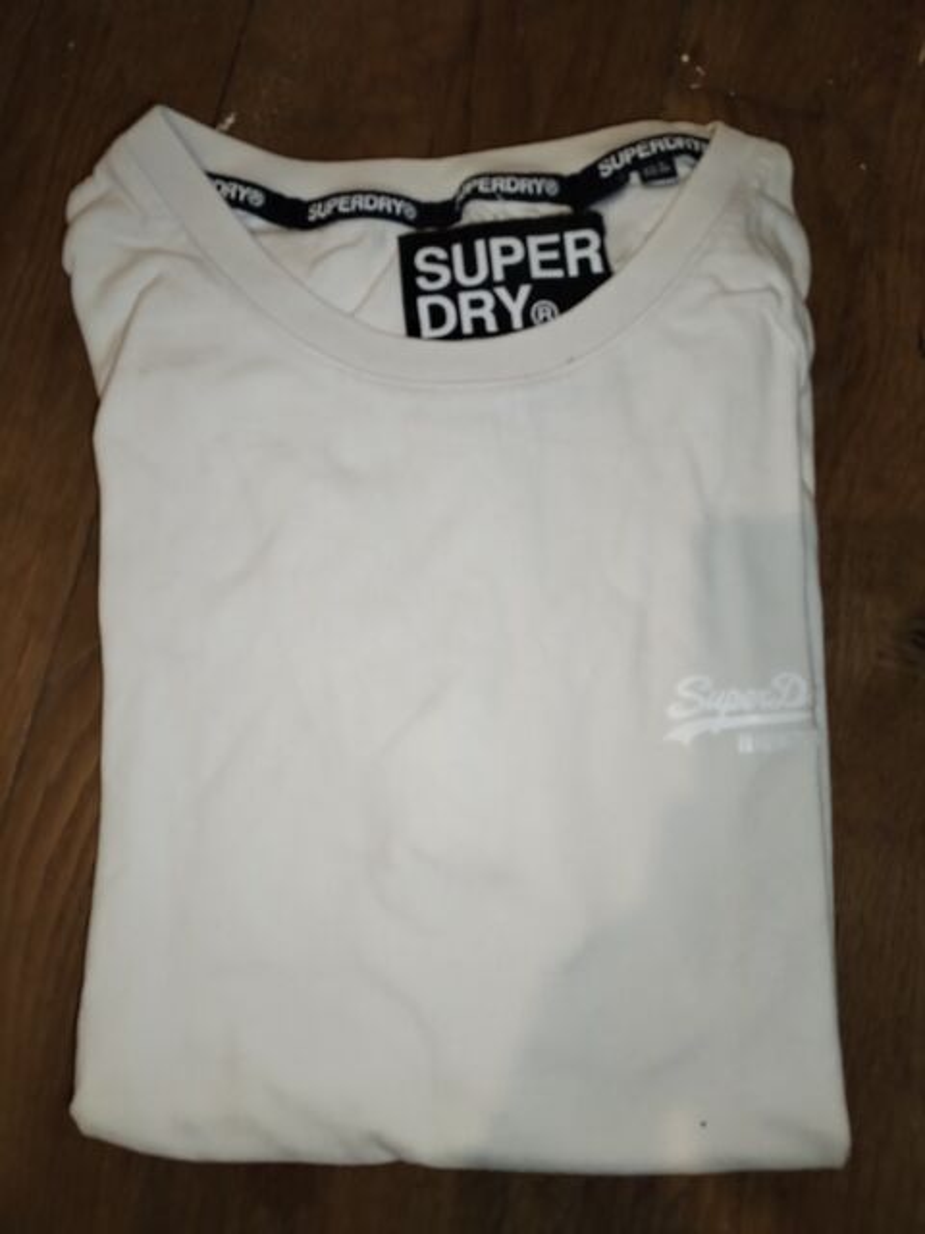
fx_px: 926
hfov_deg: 53.1
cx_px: 462
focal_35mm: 26
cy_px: 617
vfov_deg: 67.3
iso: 714
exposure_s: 1/30
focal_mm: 4.75
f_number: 1.8
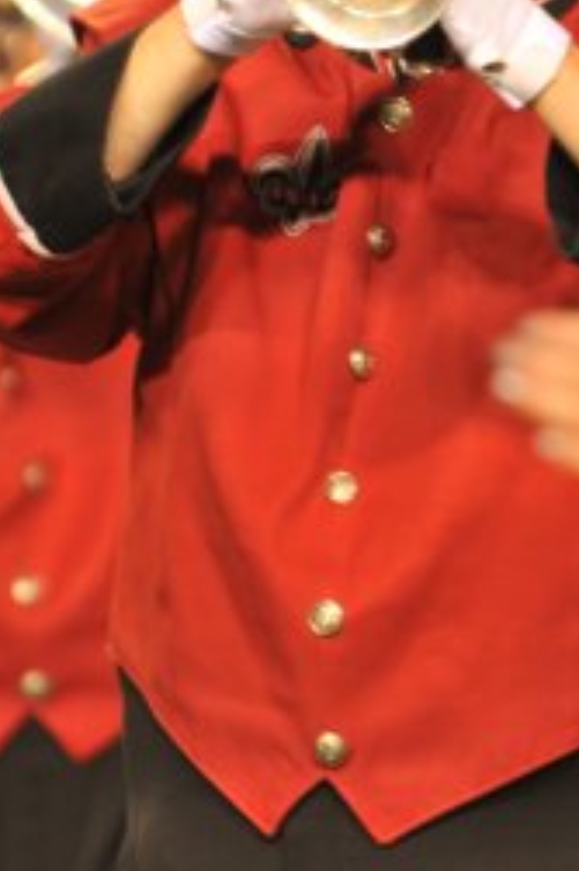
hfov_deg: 1.9
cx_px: 397
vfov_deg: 2.9
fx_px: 17296
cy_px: 319
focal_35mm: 716
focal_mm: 200
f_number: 2.8
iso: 360
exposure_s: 1/60
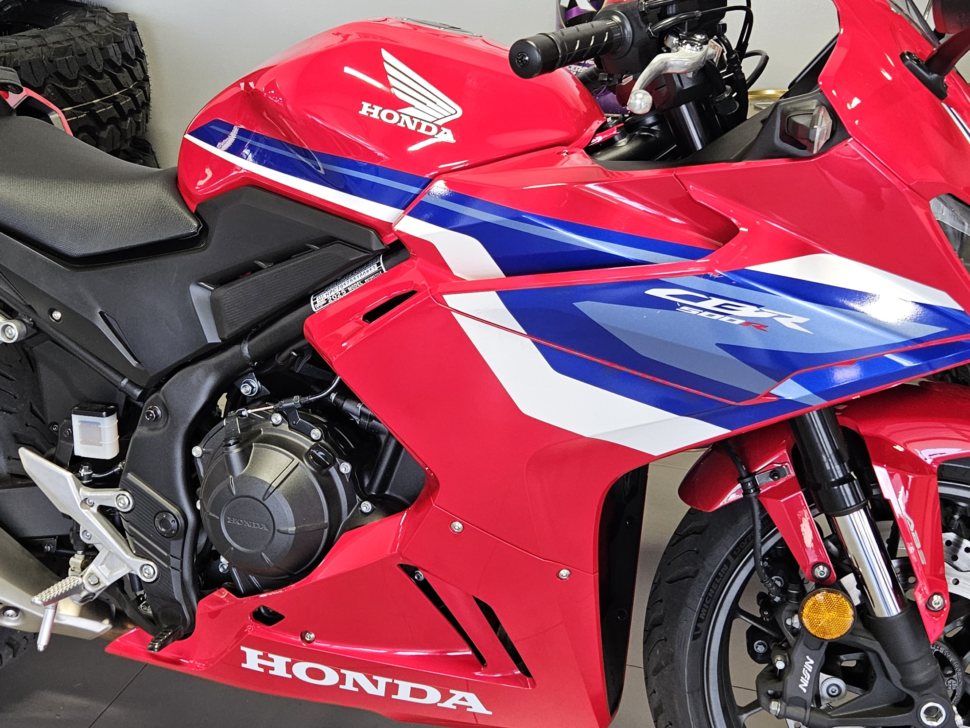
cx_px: 474
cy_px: 293
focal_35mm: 42
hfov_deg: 44.8
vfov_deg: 34.2
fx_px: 1177
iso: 200
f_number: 1.8
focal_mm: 5.4
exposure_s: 1/120
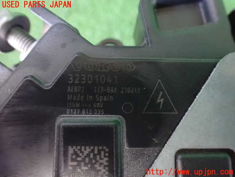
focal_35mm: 30
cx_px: 118
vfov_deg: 46.8
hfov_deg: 60.0
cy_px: 88
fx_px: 204
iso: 1600
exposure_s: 1/20
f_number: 2.3
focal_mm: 5.4
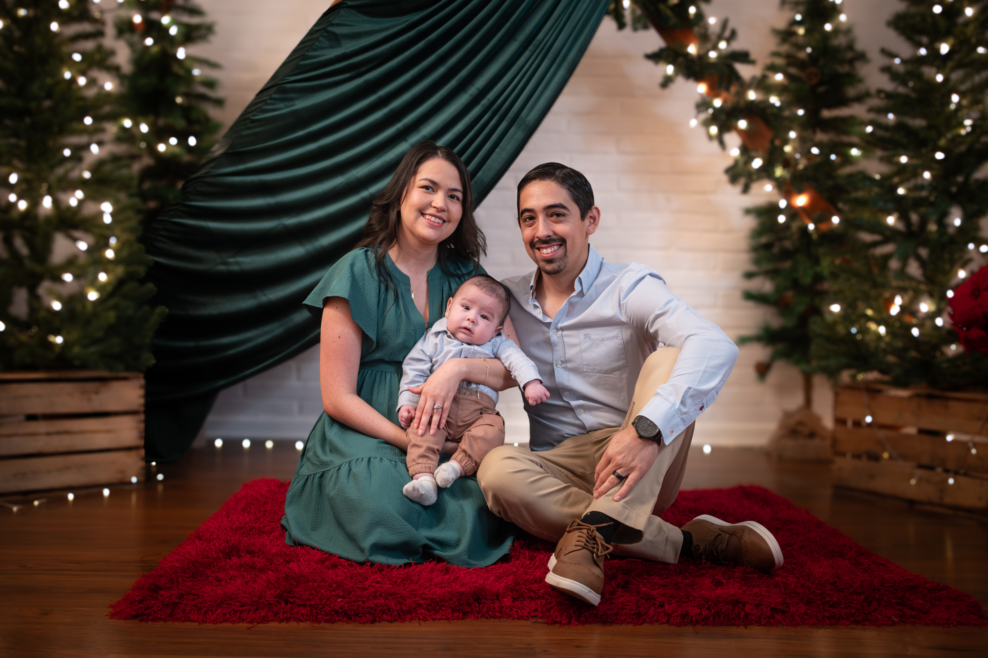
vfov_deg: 37.9
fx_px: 960
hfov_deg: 54.4
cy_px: 329
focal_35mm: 35
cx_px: 494
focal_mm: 23
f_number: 2
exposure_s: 1/80
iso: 2000
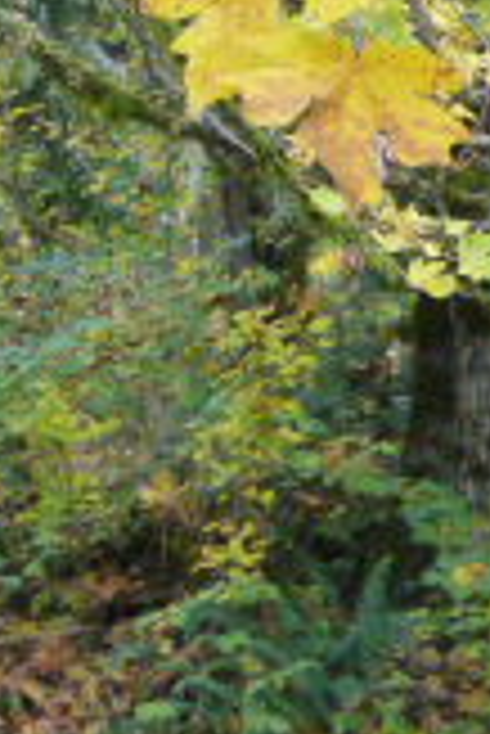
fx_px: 2832
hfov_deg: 9.6
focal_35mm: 139
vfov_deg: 14.7
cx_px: -247
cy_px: 527
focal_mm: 6.1
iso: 1250
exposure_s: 1/250
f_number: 3.7
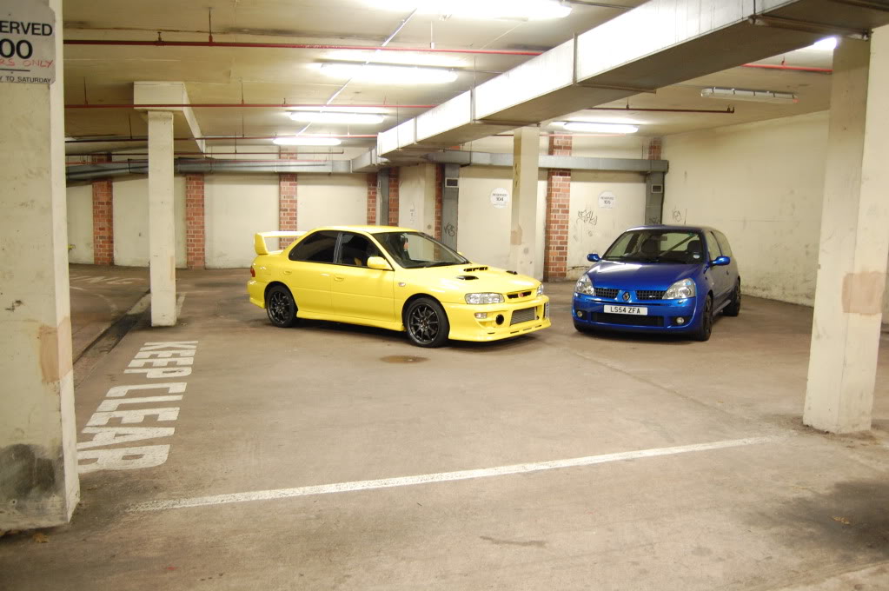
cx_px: 444
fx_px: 666
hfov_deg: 67.4
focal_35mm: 27
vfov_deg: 47.8
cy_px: 296
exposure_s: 1/25
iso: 800
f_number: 3.5
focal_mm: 18
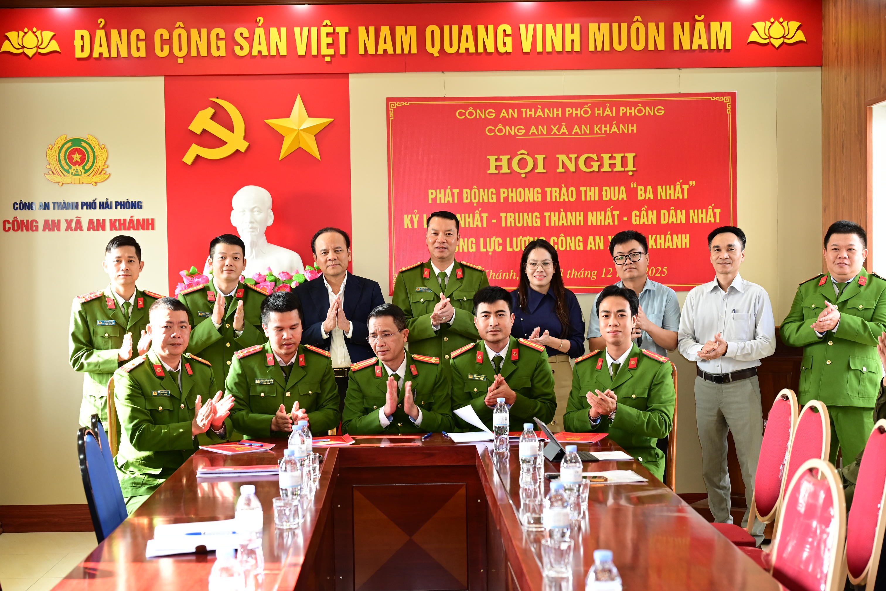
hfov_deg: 35.6
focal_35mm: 56
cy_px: 296
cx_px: 443
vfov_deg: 24.2
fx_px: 1378
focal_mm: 56
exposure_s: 1/160
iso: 1000
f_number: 4
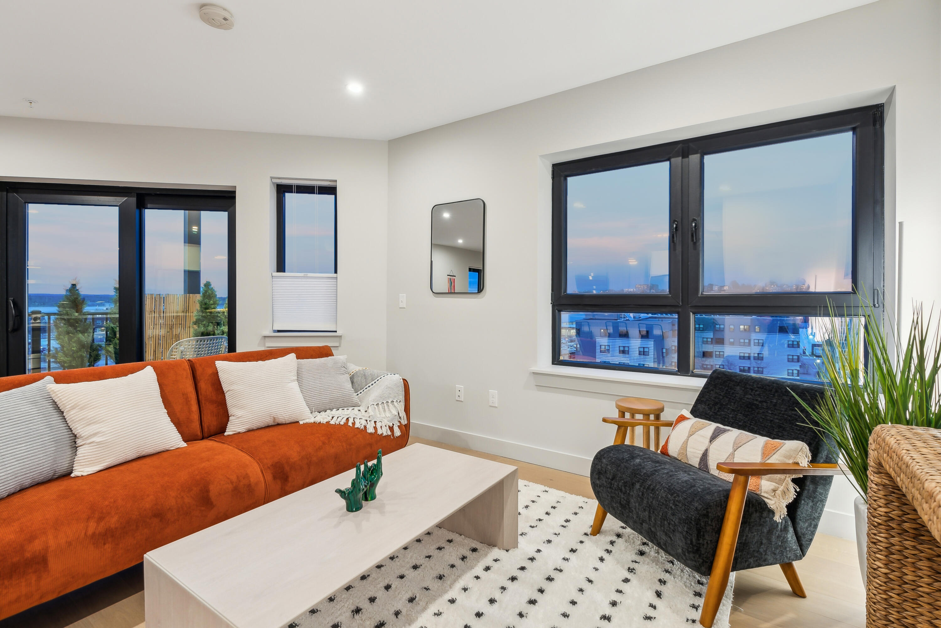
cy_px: 314
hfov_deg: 96.7
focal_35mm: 16
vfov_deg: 73.8
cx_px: 470
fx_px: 418
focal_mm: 16
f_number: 7.1
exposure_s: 1/3.33
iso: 320
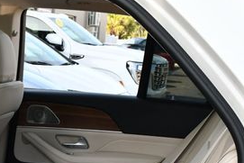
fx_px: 576
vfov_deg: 15.6
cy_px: 181
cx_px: -13
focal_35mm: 85
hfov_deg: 22.7
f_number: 5.6
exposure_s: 1/250
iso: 280
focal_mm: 18
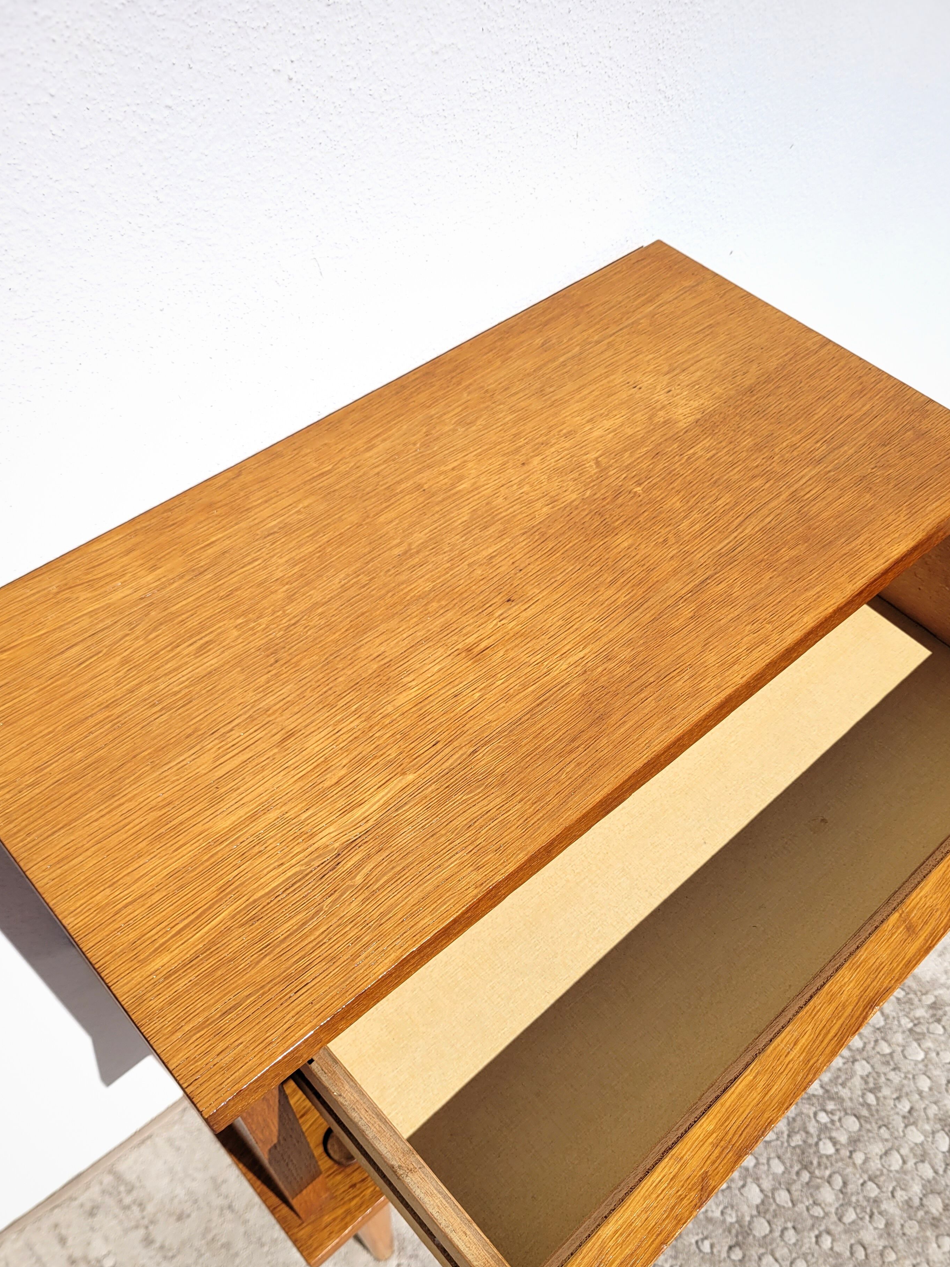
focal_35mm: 29
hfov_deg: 48.2
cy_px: 694
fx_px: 1061
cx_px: 484
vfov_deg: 61.5
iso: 40
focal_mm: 5.4
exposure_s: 1/6581
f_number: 1.8
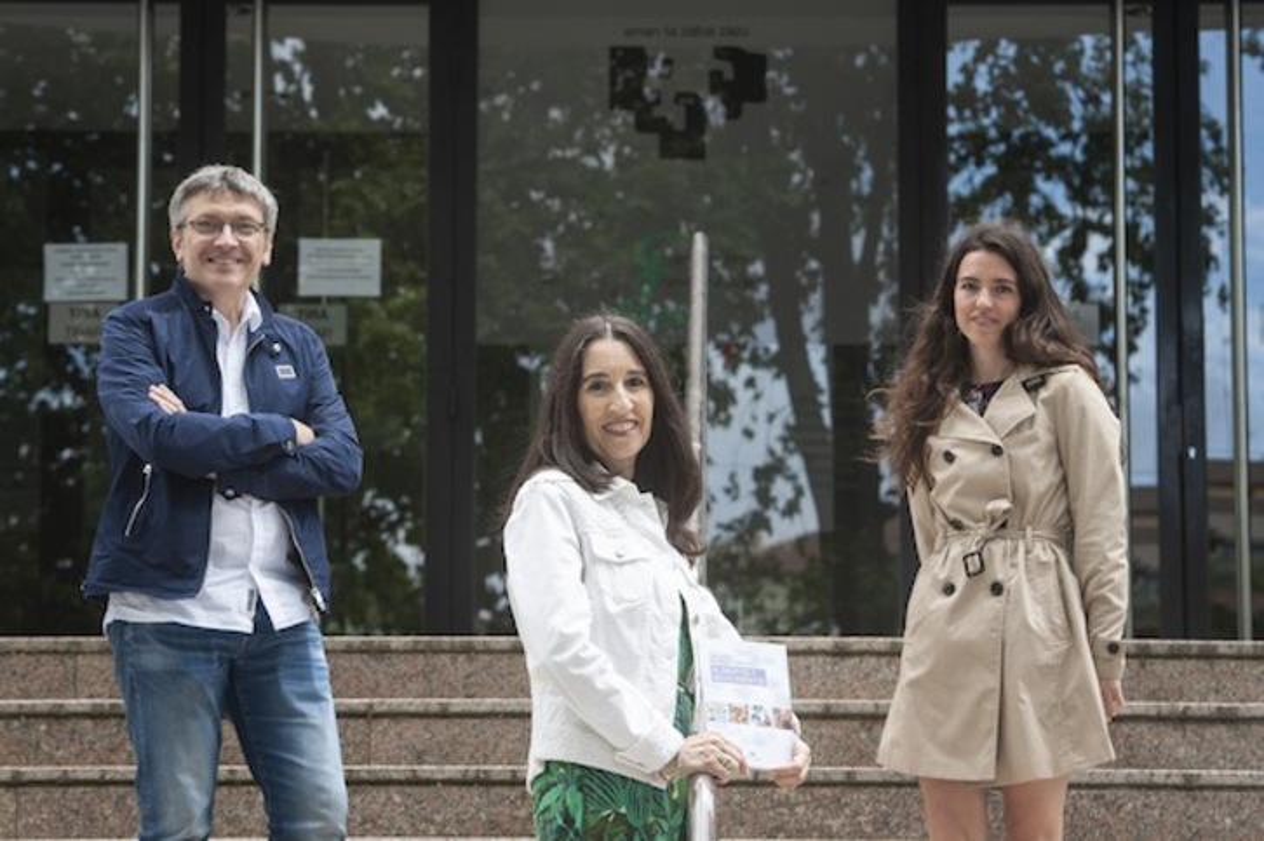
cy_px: 420
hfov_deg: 18.6
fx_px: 3859
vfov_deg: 12.4
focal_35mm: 110
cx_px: 632
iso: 320
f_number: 7.1
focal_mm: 110
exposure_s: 1/160
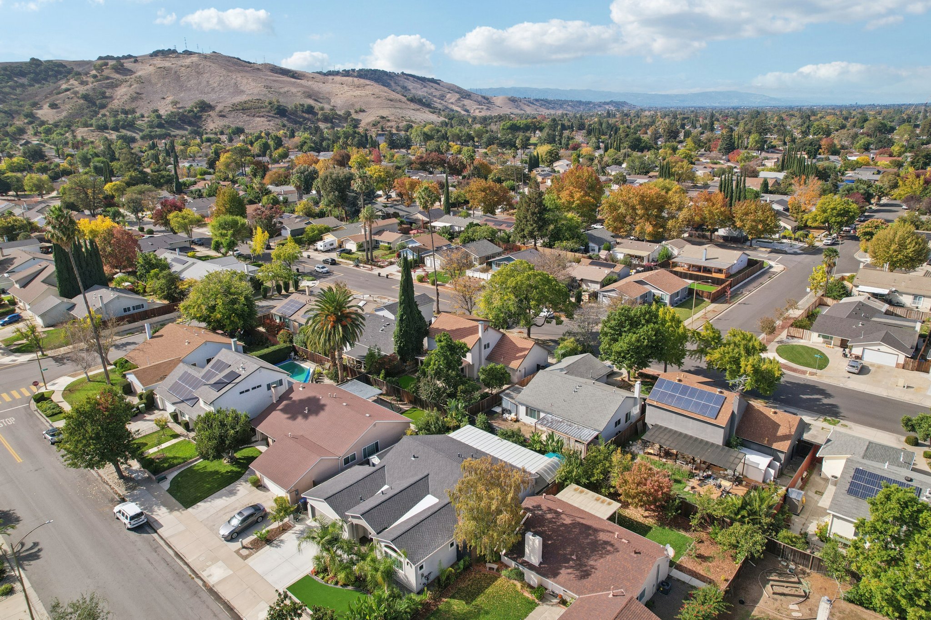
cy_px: 310
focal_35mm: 22
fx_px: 569
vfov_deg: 57.2
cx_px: 466
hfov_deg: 78.6
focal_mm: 8.4
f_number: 2.8
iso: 140
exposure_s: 1/250
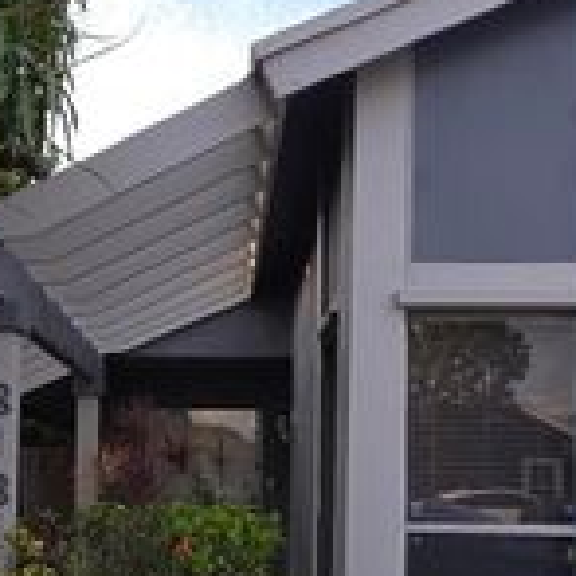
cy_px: 496
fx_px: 979
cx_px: 168
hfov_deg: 32.4
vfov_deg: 31.5
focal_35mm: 52
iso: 20
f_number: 1.9
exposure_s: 1/120
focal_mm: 2.2
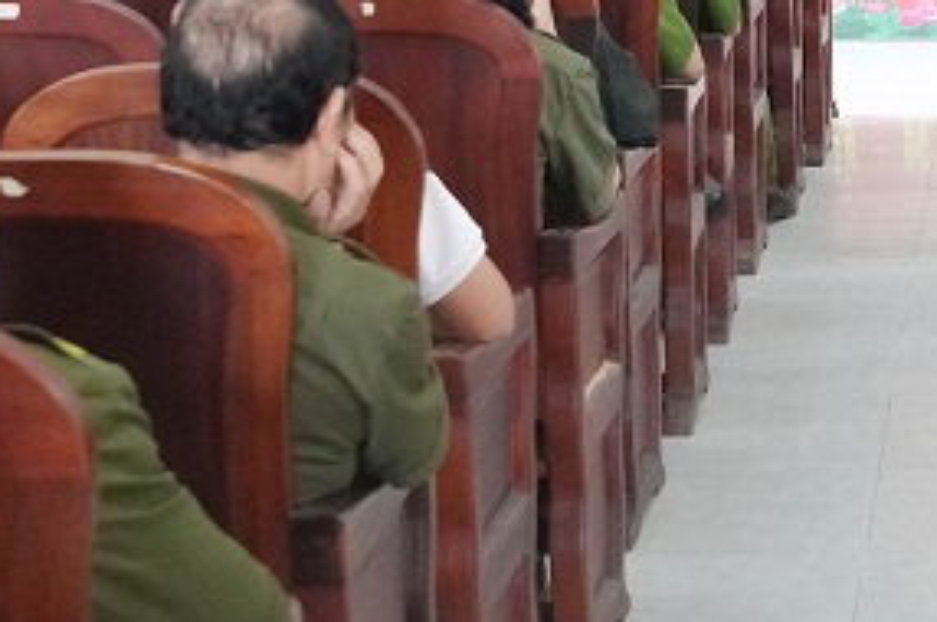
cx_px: 1061
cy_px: -115
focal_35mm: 129
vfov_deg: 10.4
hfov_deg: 15.4
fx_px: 3354
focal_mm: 24
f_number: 4
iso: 3200
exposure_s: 1/160
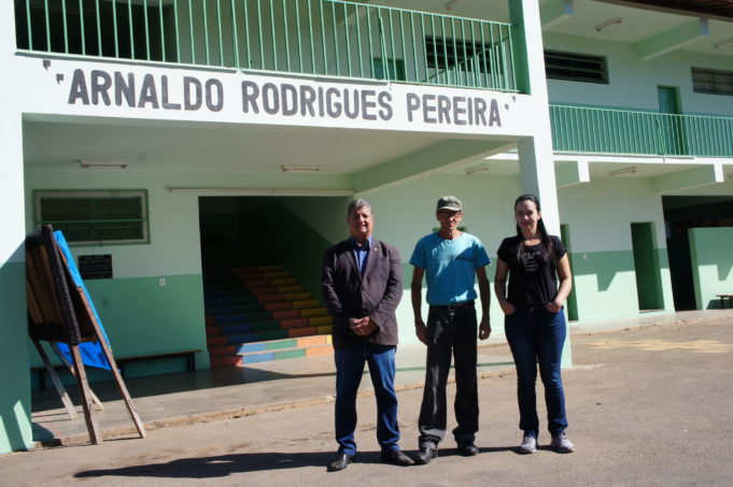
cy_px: 244
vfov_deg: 36.8
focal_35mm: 36
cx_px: 366
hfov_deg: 53.2
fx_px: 732
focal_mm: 24
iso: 200
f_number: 13
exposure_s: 1/160
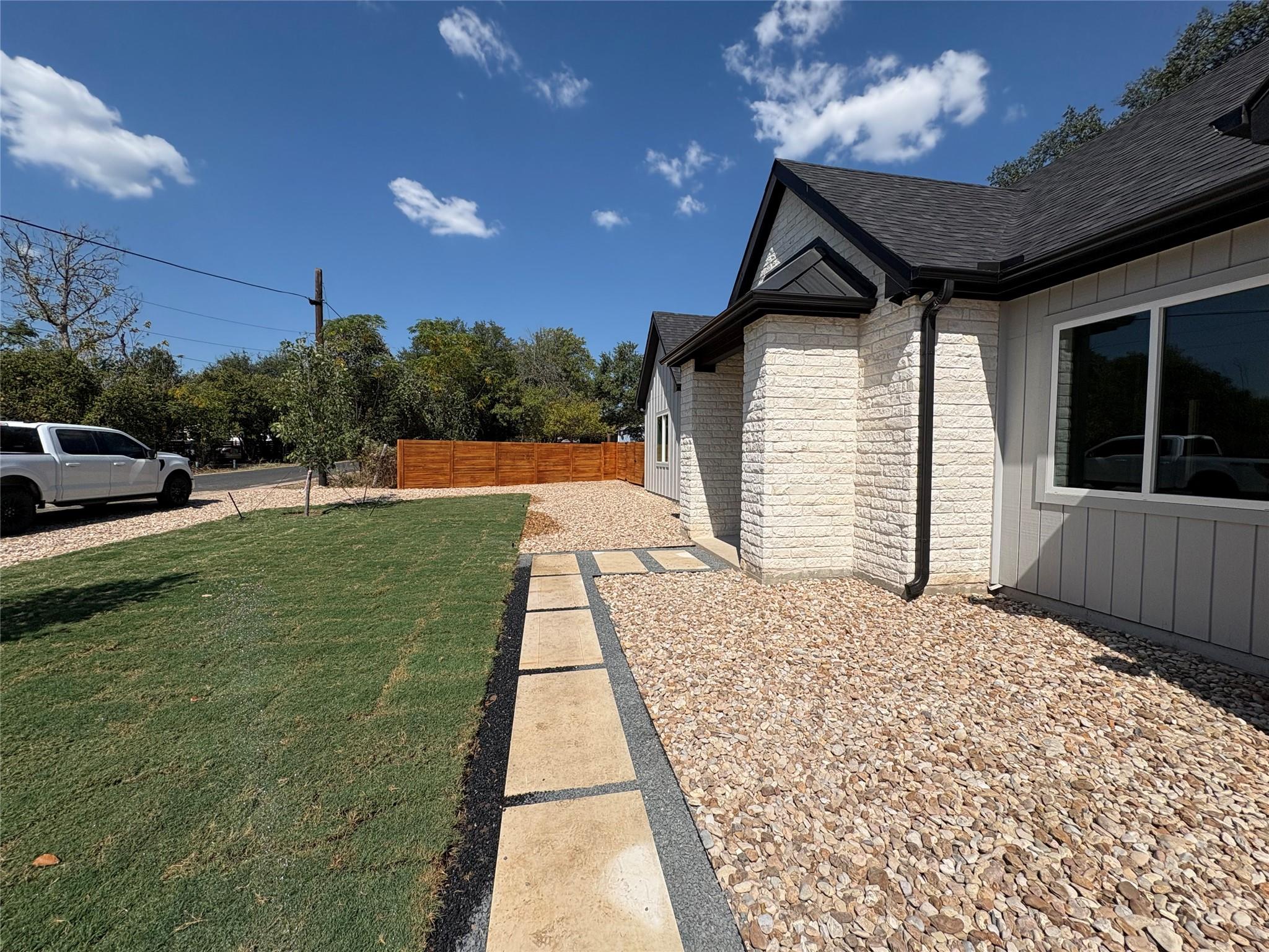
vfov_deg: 85.7
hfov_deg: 102.1
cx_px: 634
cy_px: 476
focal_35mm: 14
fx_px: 513
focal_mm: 2.22
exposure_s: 1/4132
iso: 50
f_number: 2.2
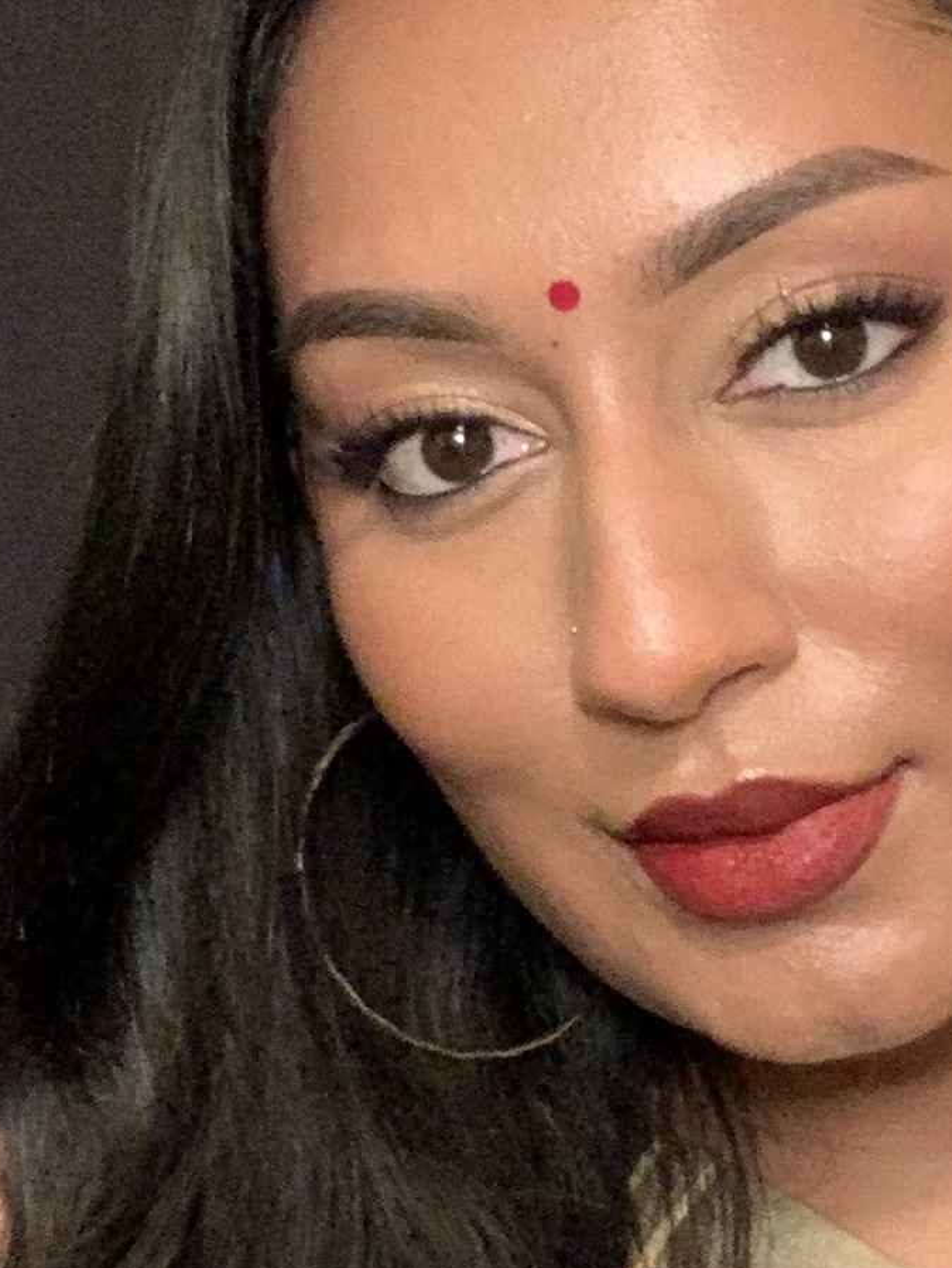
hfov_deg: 13.4
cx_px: 799
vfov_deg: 17.8
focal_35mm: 110
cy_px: 892
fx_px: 4032
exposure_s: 1/30
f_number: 2.2
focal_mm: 2.87
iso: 400
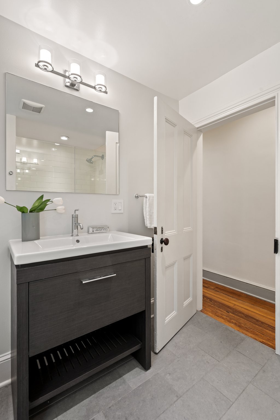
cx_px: 140
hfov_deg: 73.7
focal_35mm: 16
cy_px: 210
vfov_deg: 96.7
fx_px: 187
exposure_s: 1/4
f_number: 10
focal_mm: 16
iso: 500
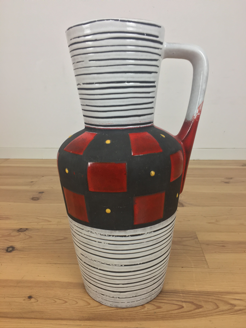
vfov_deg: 61.7
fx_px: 275
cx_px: 123
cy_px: 164
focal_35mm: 29
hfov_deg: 48.2
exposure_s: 1/33
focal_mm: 4.15
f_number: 2.2
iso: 32
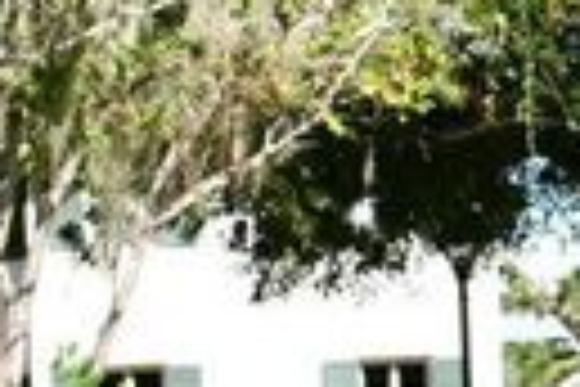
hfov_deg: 9.0
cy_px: 441
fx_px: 3528
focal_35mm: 219
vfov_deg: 6.2
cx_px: 1048
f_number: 8
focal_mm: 22
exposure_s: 1/250
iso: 160
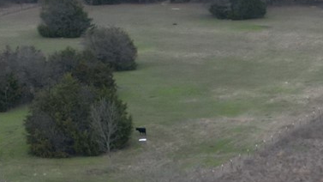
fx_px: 1216
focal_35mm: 142
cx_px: 679
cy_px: 385
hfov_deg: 12.9
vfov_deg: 8.1
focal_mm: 6.72
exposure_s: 1/400
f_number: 1.7
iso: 200
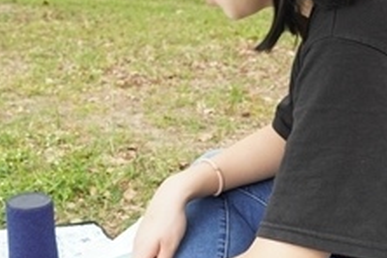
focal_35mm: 79
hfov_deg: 25.6
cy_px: 126
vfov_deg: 17.3
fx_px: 849
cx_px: 148
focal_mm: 18
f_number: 4.5
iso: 100
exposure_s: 1/30
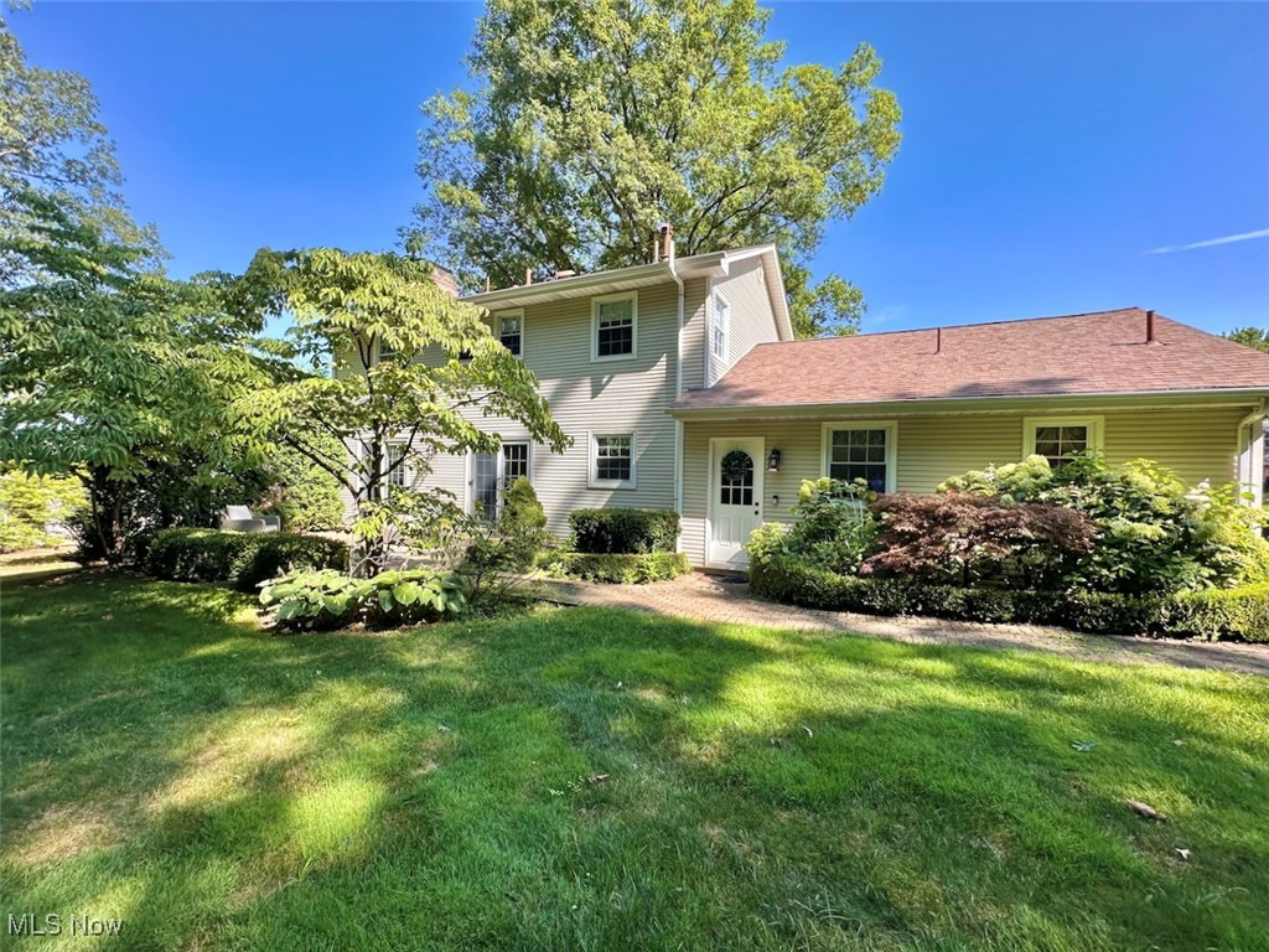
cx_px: 634
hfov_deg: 102.1
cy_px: 476
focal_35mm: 14
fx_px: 513
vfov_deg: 85.7
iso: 40
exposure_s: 1/483
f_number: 2.2
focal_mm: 2.22
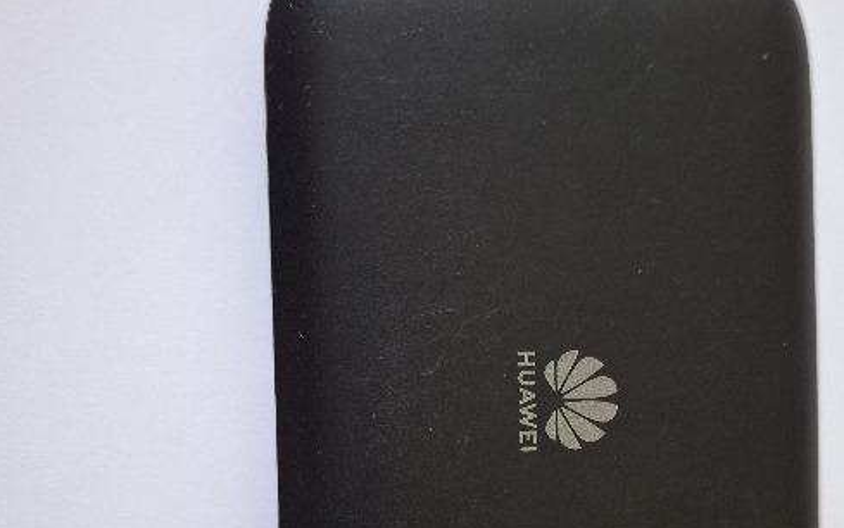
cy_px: 385
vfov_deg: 32.3
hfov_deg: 50.3
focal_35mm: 39
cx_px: 459
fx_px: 897
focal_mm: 4.69
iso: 320
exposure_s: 1/60
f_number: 1.8
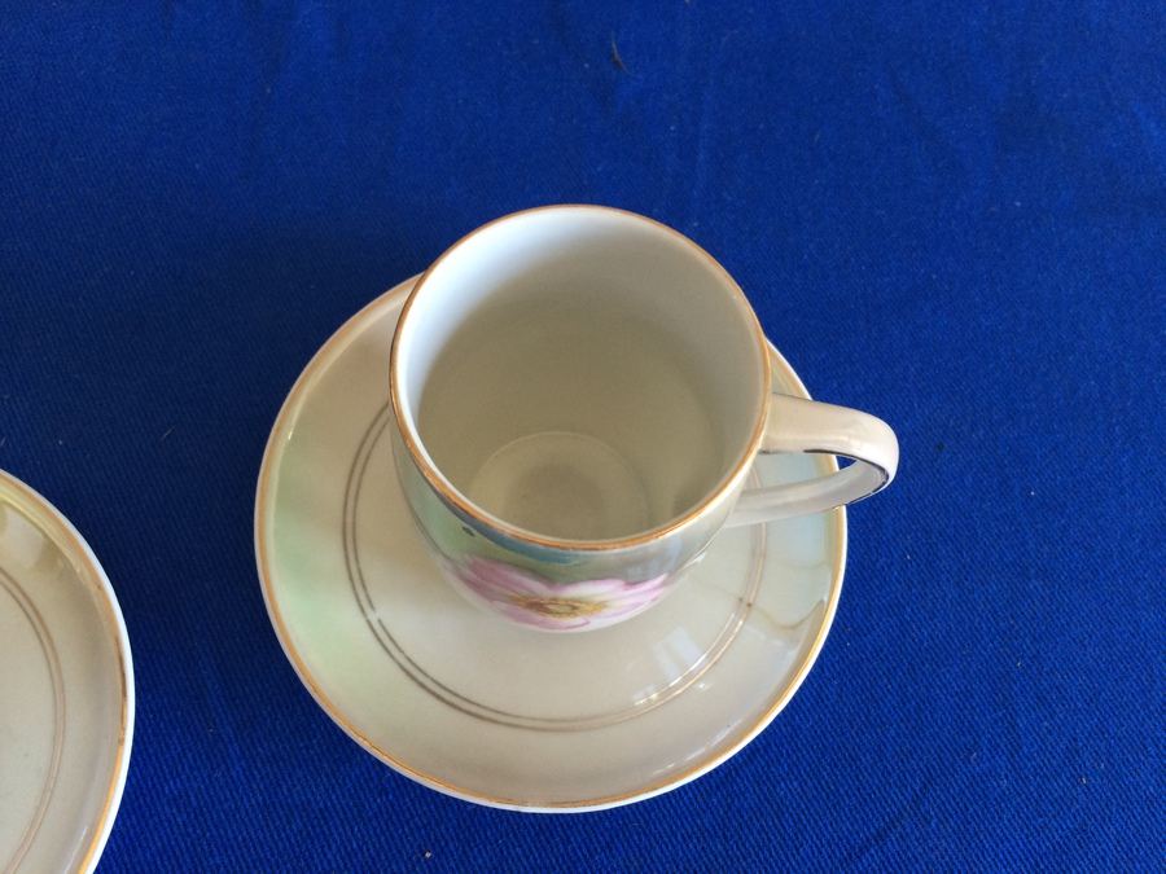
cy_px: 437
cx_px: 583
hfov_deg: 61.7
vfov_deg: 48.2
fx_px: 977
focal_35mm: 29
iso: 64
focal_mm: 4.15
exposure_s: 1/30
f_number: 2.2
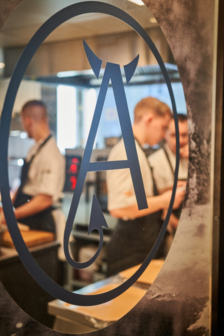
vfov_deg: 39.6
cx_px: 112
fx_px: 466
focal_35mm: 50
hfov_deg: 27.0
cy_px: 168
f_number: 3.2
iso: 640
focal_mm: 50
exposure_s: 1/100
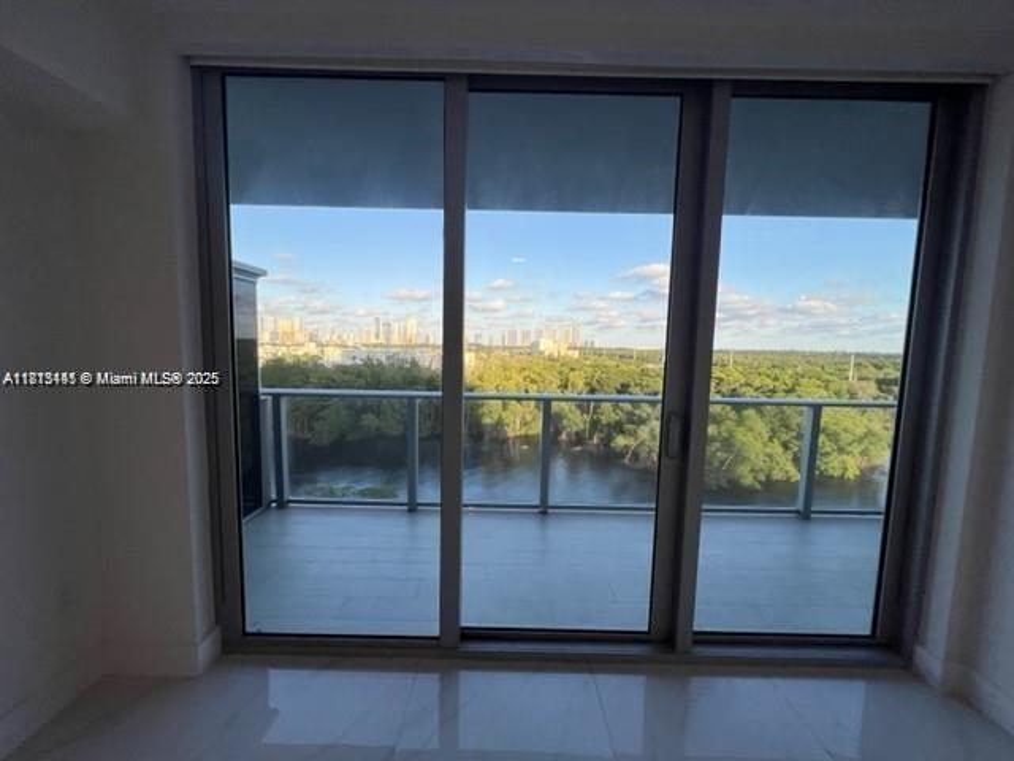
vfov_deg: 89.9
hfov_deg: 106.2
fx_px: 381
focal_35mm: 13
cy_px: 380
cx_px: 507
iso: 32
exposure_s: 1/181
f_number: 1.8
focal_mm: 1.57
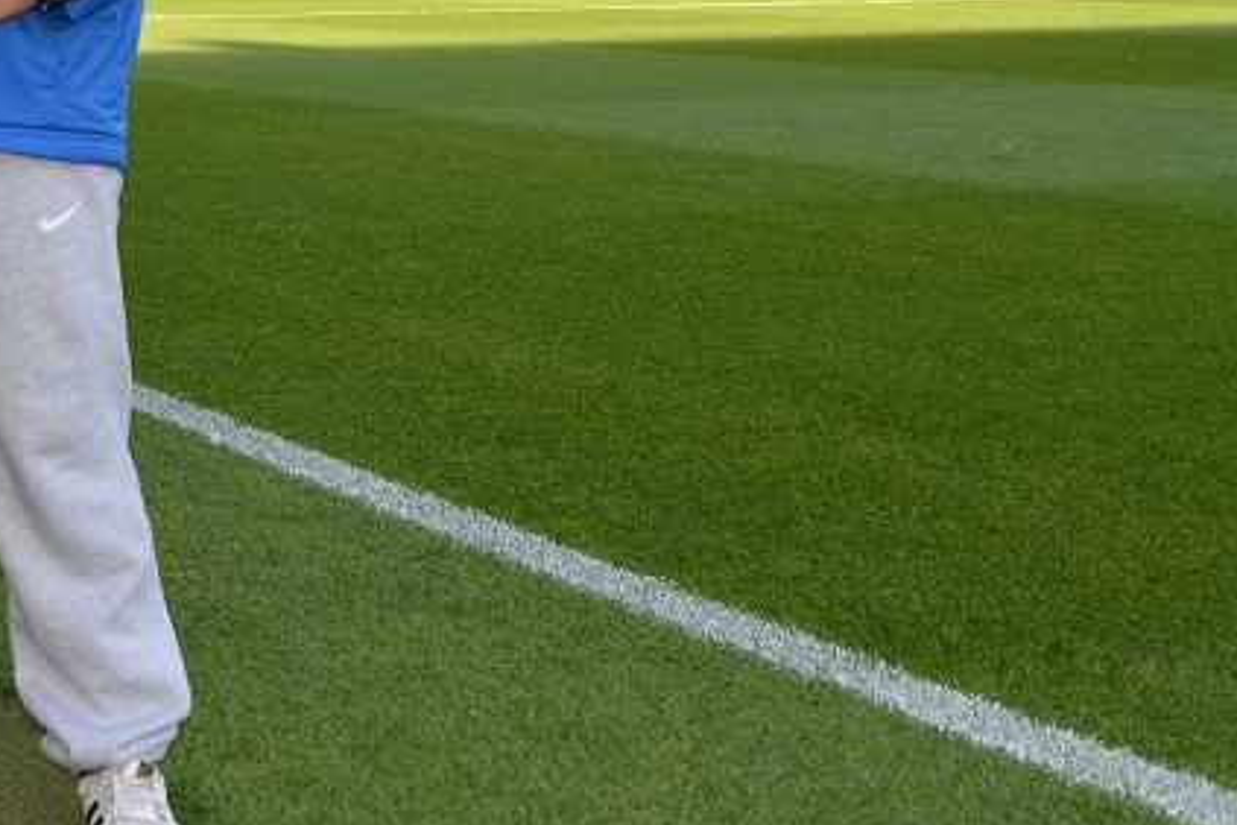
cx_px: 339
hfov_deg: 23.7
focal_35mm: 85
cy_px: 23
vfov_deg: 15.8
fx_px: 2920
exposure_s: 1/200
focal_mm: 24
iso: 100
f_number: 4.8
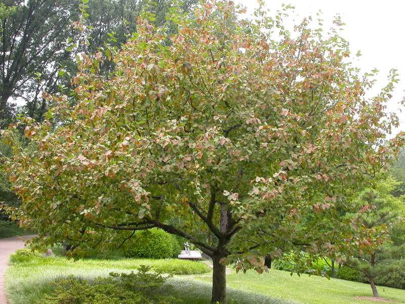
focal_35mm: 45
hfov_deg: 42.1
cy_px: 152
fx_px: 526
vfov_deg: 32.2
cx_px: 202
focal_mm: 9.5
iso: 100
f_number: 6.3
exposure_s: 1/93.5
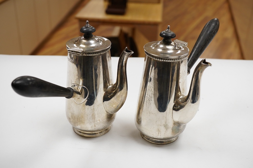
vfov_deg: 29.9
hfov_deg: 43.6
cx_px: 126
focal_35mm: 45
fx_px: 316
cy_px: 84
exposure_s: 1/125
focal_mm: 30
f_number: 9
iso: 800
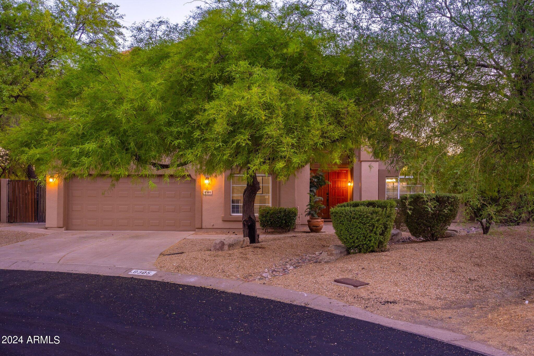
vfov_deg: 37.8
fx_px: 519
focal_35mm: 35
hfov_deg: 54.4
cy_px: 178
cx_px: 267
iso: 100
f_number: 9
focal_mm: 35
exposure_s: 1/50
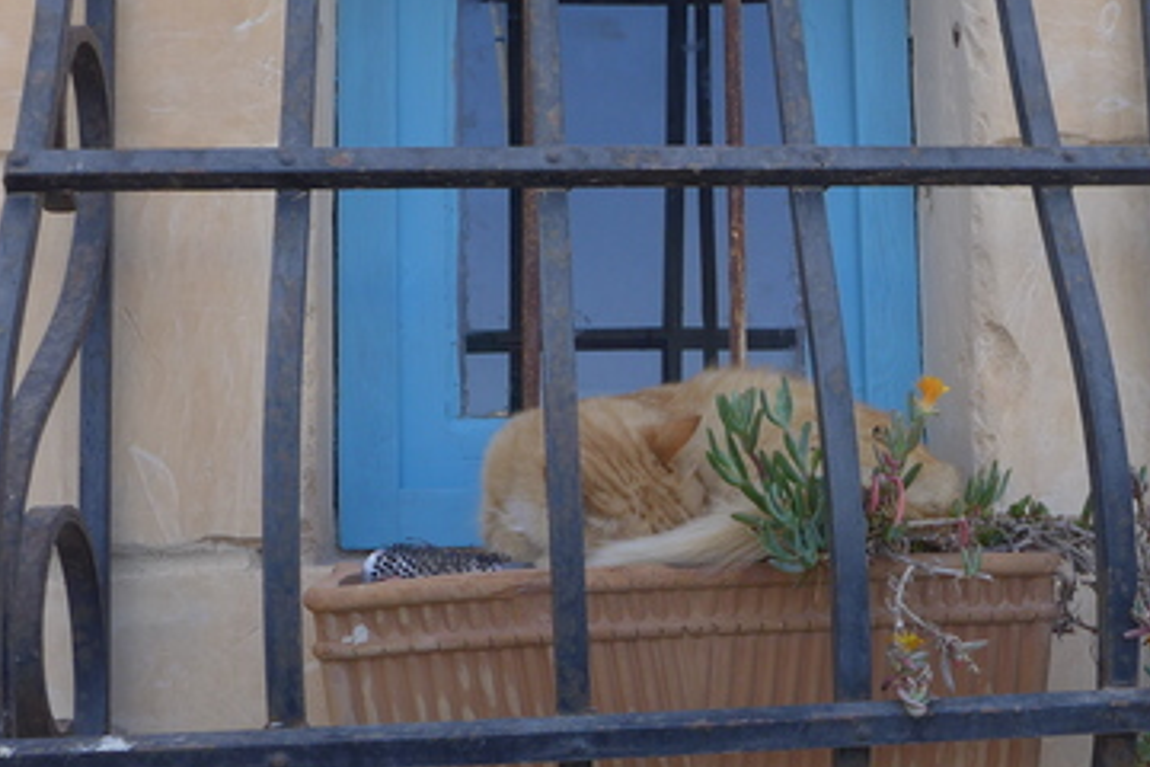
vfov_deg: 22.6
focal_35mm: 60
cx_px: 755
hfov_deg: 33.1
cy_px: 307
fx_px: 1917
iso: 80
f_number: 2.8
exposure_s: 1/320
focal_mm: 5.9
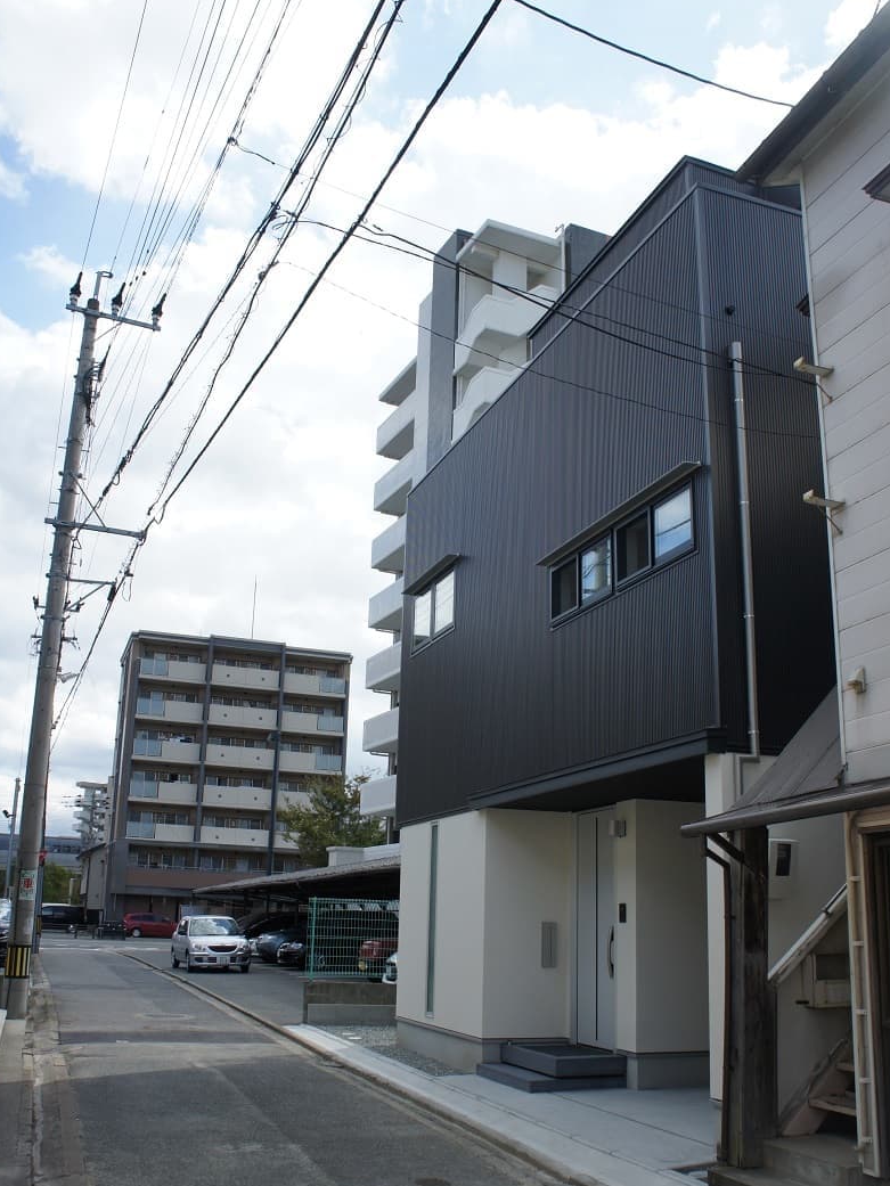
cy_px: 638
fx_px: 1081
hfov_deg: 44.7
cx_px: 443
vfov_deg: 57.4
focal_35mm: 32
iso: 200
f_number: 8
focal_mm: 19
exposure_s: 1/320
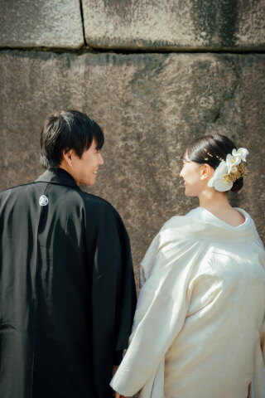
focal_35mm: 51
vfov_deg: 38.9
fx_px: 563
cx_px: 132
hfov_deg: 26.5
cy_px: 199
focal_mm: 34.2
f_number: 2.8
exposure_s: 1/1000
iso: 160
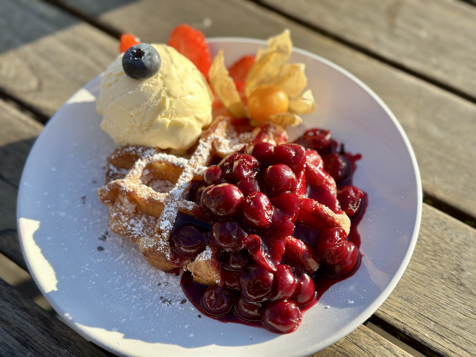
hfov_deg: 39.7
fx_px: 660
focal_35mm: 48
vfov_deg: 30.3
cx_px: 238
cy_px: 178
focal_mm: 6.86
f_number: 1.78
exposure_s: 1/2114
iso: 100
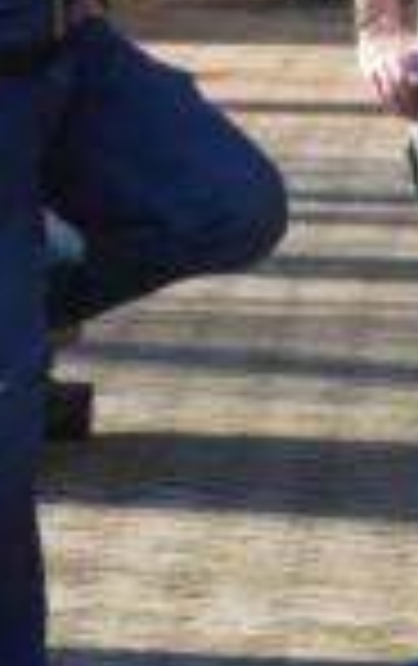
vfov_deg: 3.9
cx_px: 508
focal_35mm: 540
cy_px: 164
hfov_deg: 2.4
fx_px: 9805
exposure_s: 1/125
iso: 80
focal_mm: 27.1
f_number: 5.4
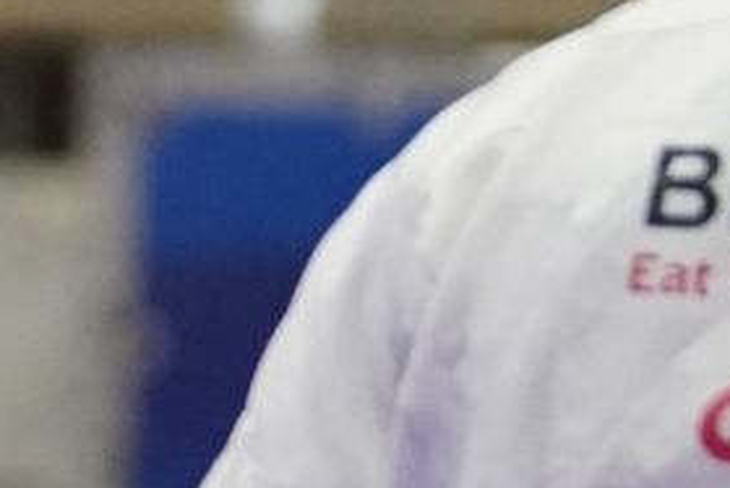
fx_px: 29335
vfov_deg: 1.0
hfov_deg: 1.4
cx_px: -1536
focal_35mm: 1446
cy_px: 470
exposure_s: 1/1000
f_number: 2.8
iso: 4000
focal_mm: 150
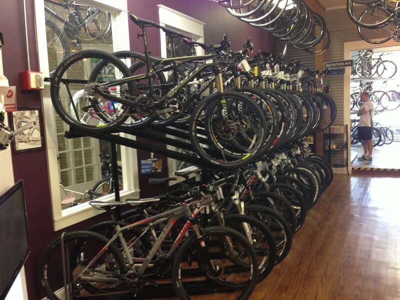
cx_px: 200
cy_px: 150
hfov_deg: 55.4
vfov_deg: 42.9
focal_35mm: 33
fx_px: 381
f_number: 2.4
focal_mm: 4.13
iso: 160
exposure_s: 1/20
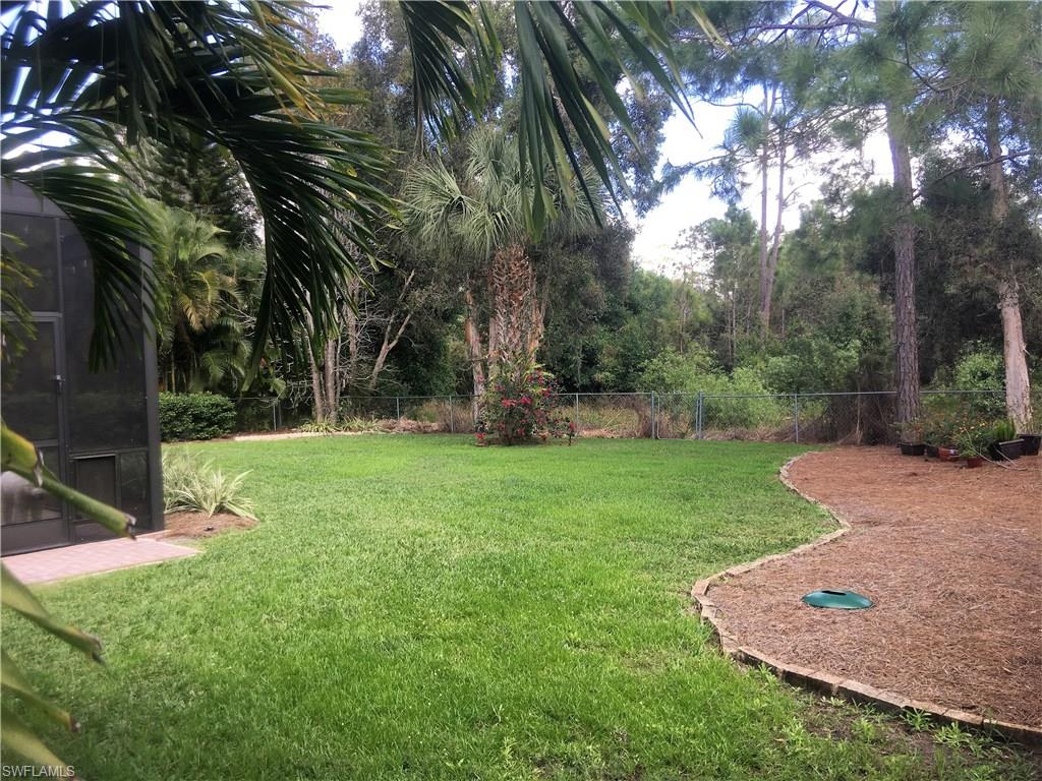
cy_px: 390
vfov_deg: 48.2
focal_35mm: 29
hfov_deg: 61.7
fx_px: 873
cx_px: 521
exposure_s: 1/191
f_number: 2.2
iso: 25
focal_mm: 4.15
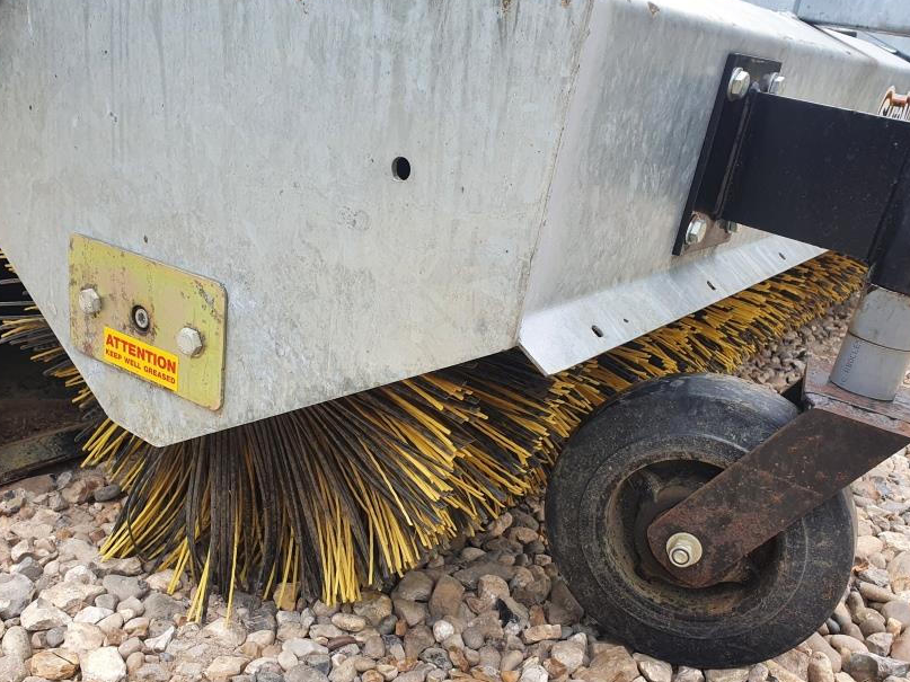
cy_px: 382
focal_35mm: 33
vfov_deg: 42.9
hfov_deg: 55.3
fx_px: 867
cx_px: 435
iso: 50
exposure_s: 1/347
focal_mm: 4.32
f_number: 2.4
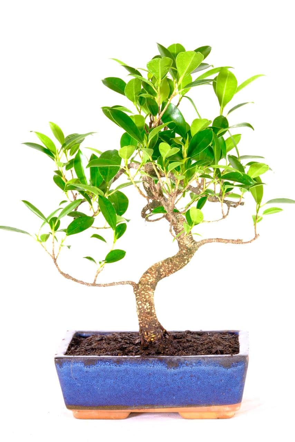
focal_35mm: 120
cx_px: 148
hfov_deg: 11.4
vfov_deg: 17.1
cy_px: 221
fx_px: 1474
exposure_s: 1/15
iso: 500
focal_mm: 80
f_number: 9
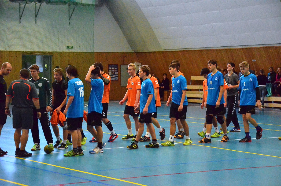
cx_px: 140
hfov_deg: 20.7
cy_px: 93
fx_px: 771
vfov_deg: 13.8
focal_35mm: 99
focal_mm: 66
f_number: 5.3
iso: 6400
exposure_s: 1/1250
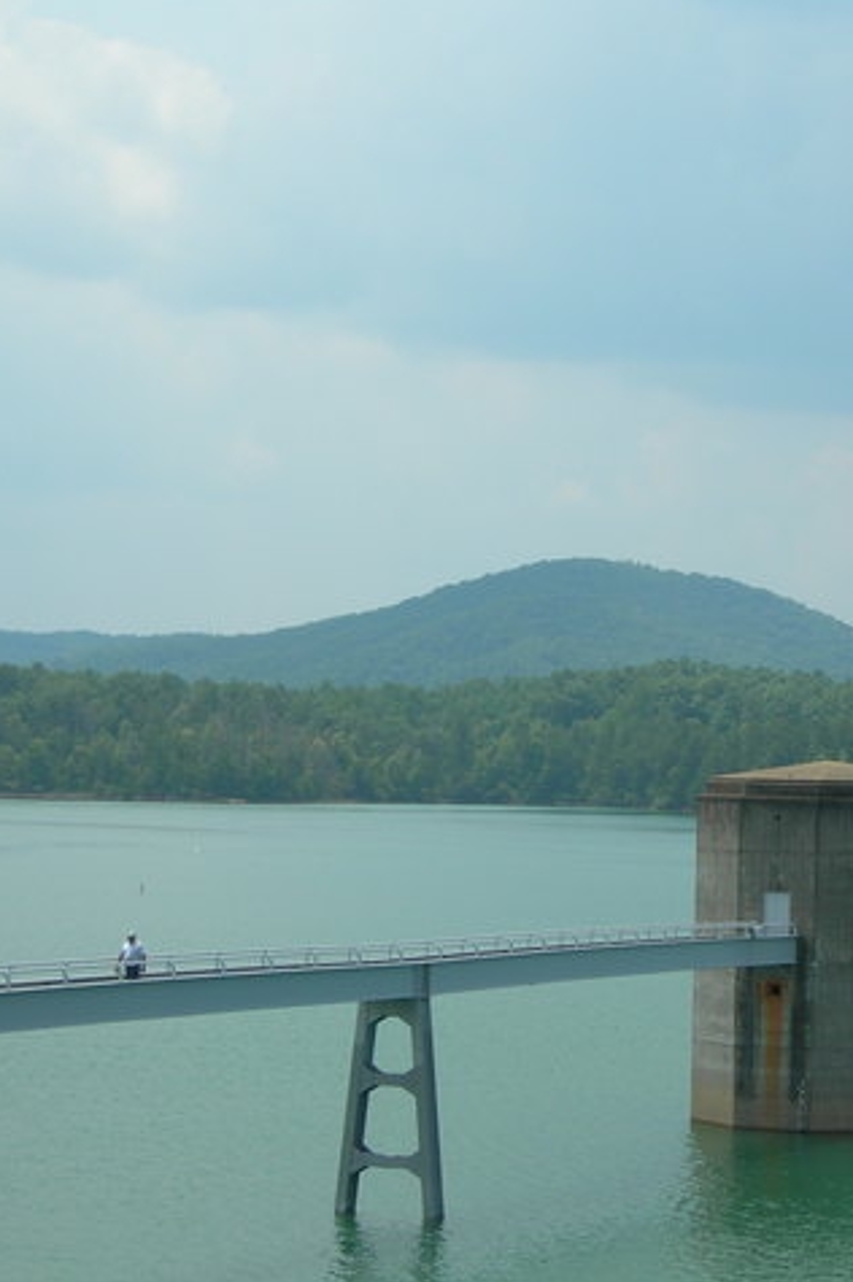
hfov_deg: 13.4
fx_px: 3595
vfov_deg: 20.2
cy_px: 637
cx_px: 767
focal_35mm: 101
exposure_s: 1/300
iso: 50
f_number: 6.3
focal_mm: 14.9
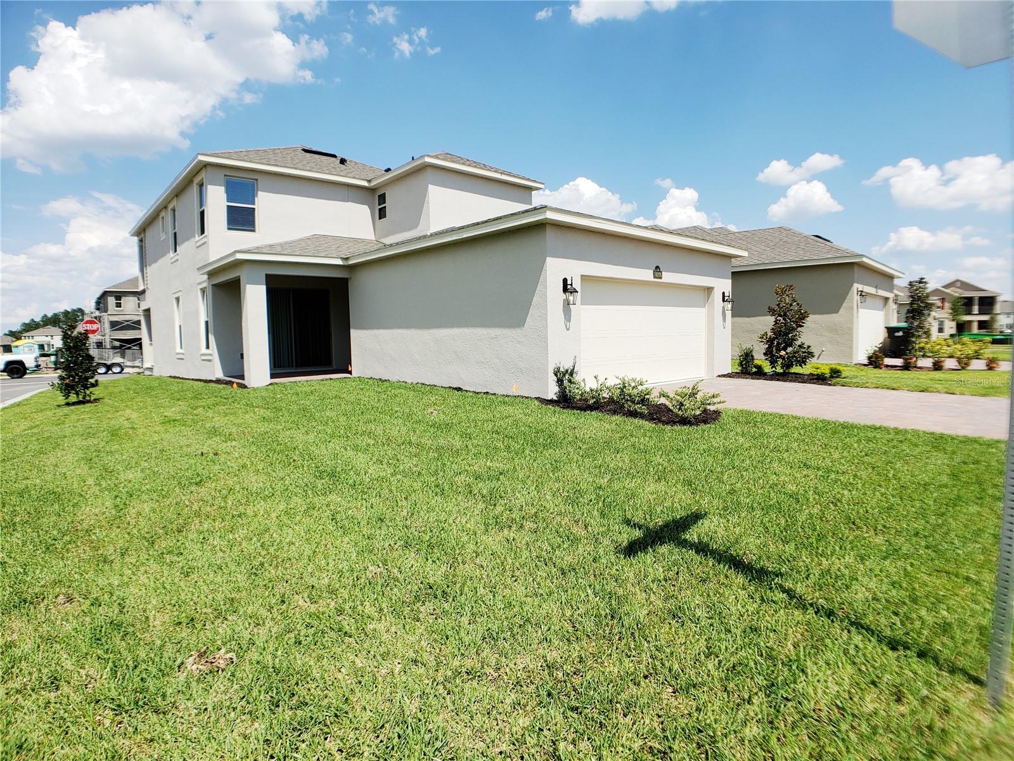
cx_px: 507
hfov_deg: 67.3
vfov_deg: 53.1
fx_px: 762
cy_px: 380
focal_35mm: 26
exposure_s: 1/1714
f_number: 2.4
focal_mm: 4.3
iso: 50
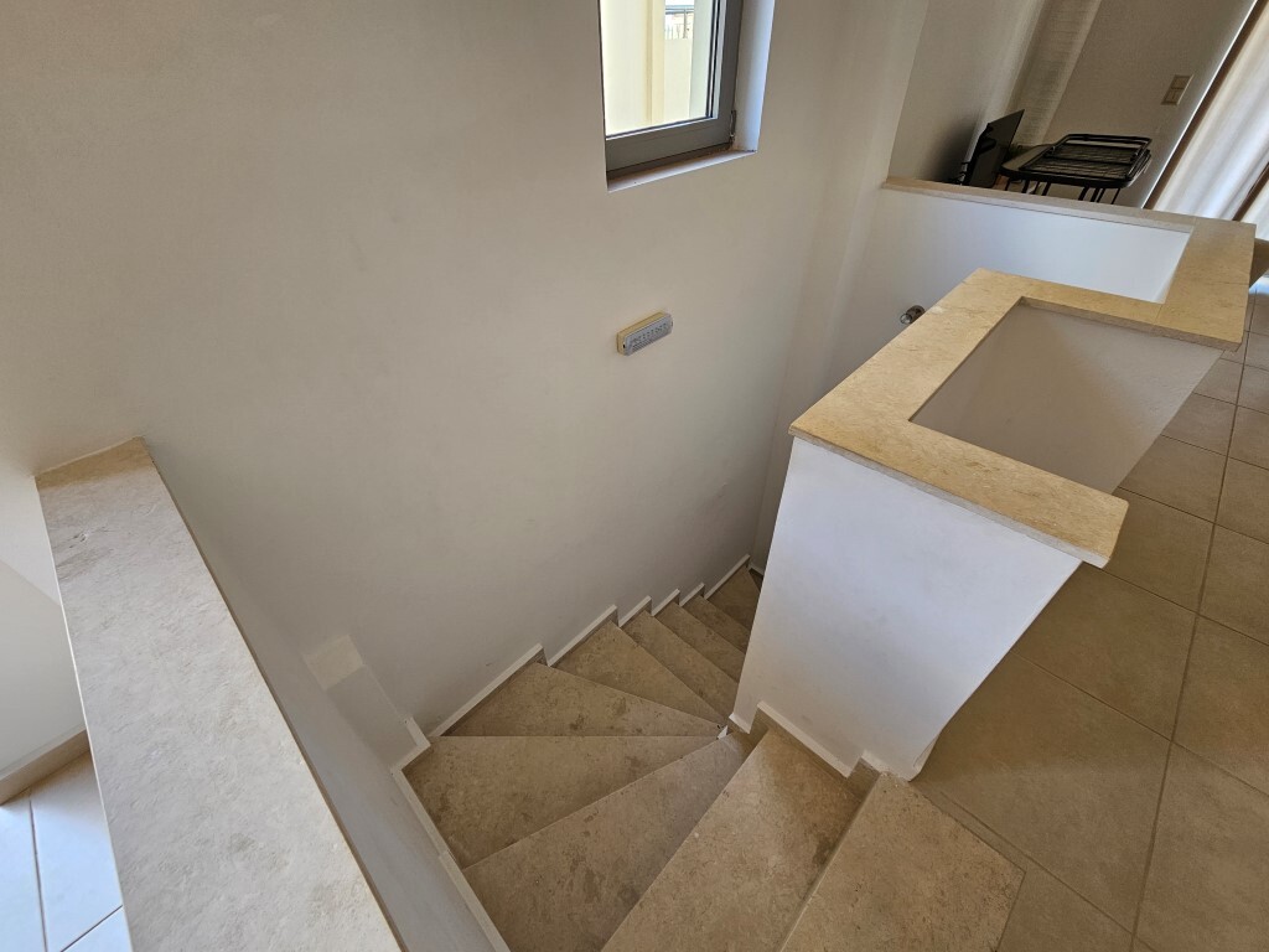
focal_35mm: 13
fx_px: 477
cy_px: 476
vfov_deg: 89.9
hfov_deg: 106.2
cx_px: 634
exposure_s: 1/50
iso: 50
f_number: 2.2
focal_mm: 2.2
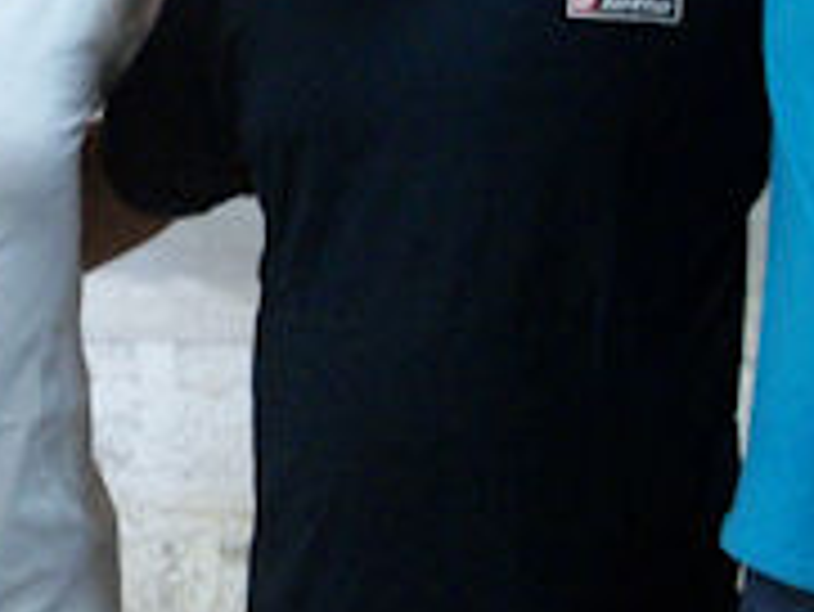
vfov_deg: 13.0
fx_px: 2683
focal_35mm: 114
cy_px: 176
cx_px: 108
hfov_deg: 17.1
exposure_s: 1/8
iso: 218
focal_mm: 6.3
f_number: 3.1
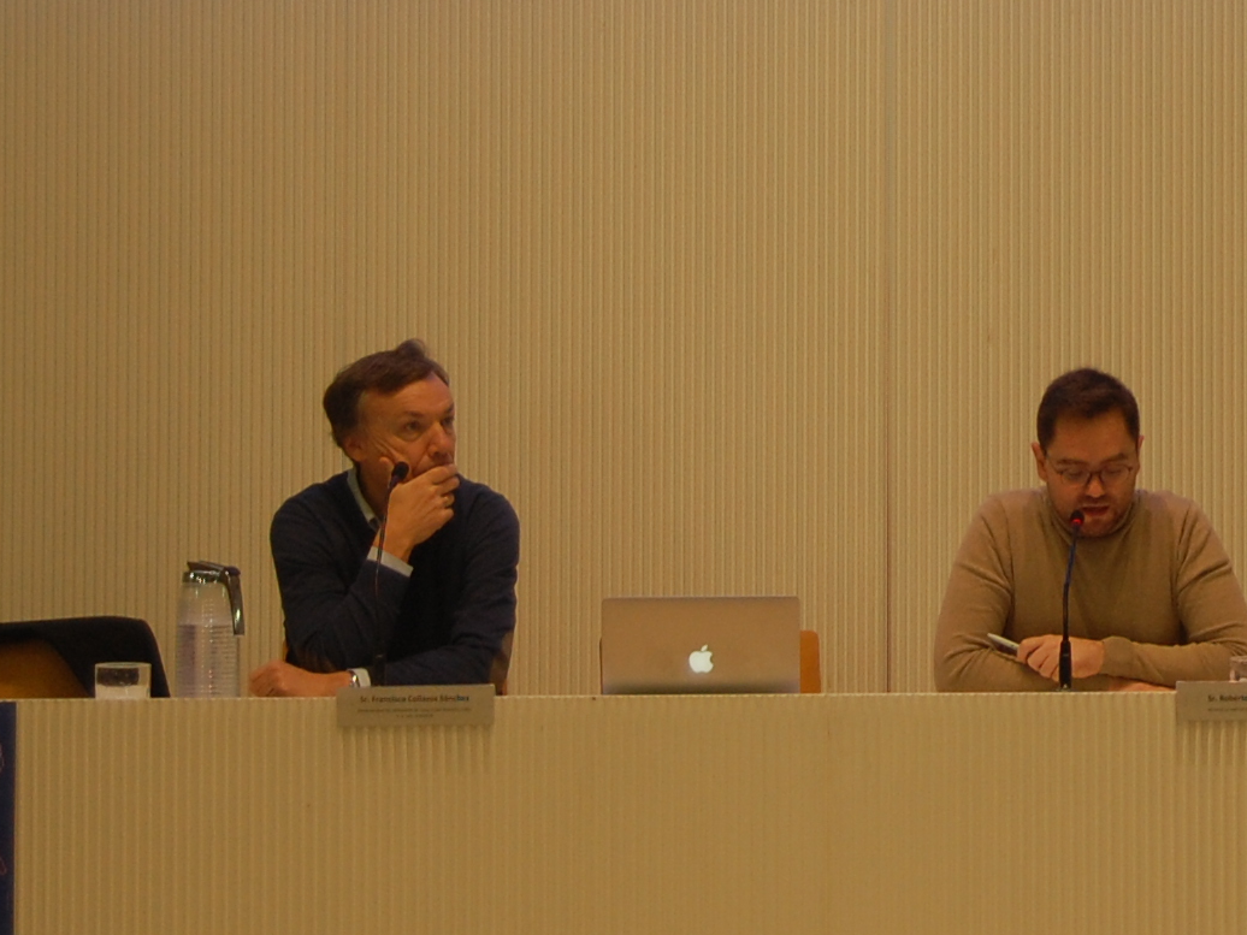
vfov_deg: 9.3
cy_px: -58
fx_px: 5728
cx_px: 1260
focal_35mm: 159
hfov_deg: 12.3
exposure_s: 1/50
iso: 400
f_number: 4.8
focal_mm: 38
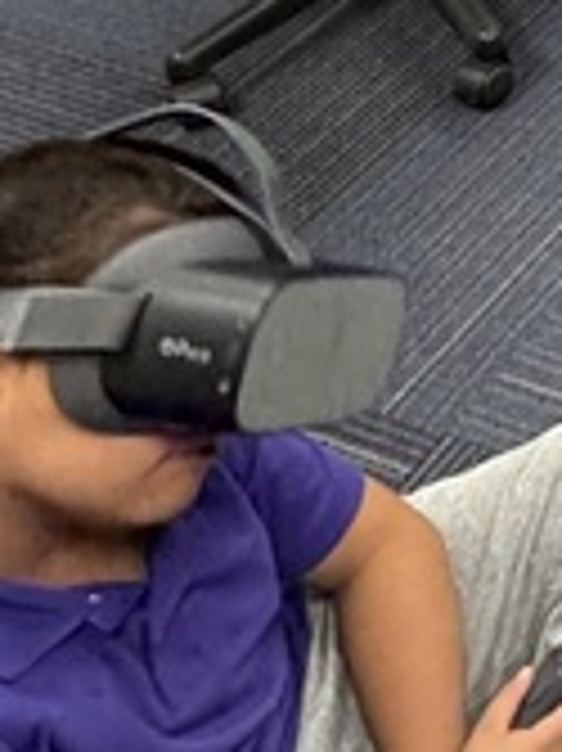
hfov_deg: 13.3
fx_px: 1864
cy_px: -450
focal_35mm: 86
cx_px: 1290
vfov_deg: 19.2
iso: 250
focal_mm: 2.22
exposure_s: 1/60
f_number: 2.2
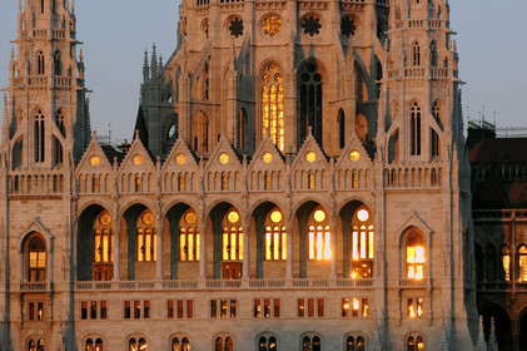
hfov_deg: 8.1
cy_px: 176
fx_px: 3730
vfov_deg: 5.4
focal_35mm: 255
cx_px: 264
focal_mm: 170
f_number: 8
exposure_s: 1/160
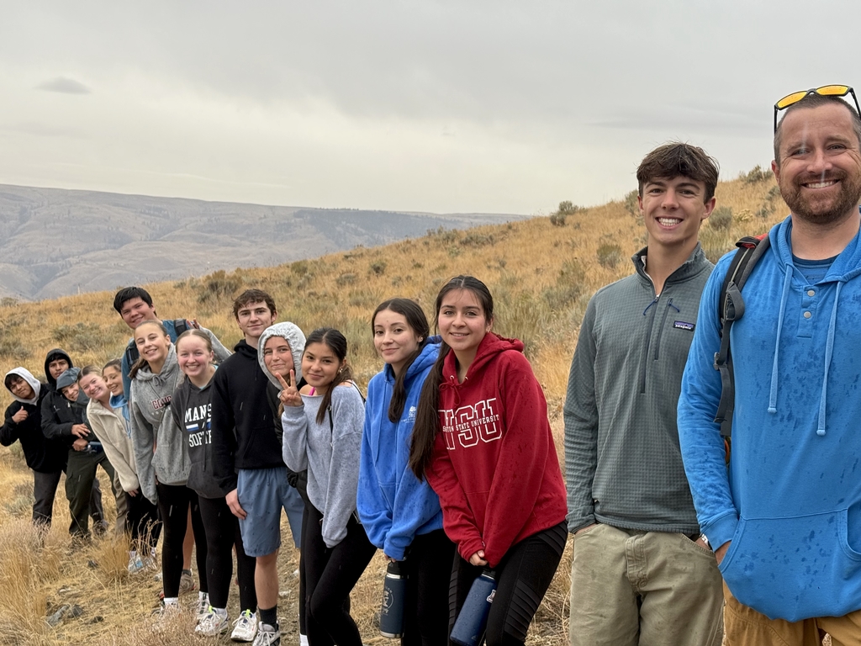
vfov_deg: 30.3
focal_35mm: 48
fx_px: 1194
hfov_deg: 39.7
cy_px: 323
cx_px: 430
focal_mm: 6.76
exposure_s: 1/513
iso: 64
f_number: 1.78
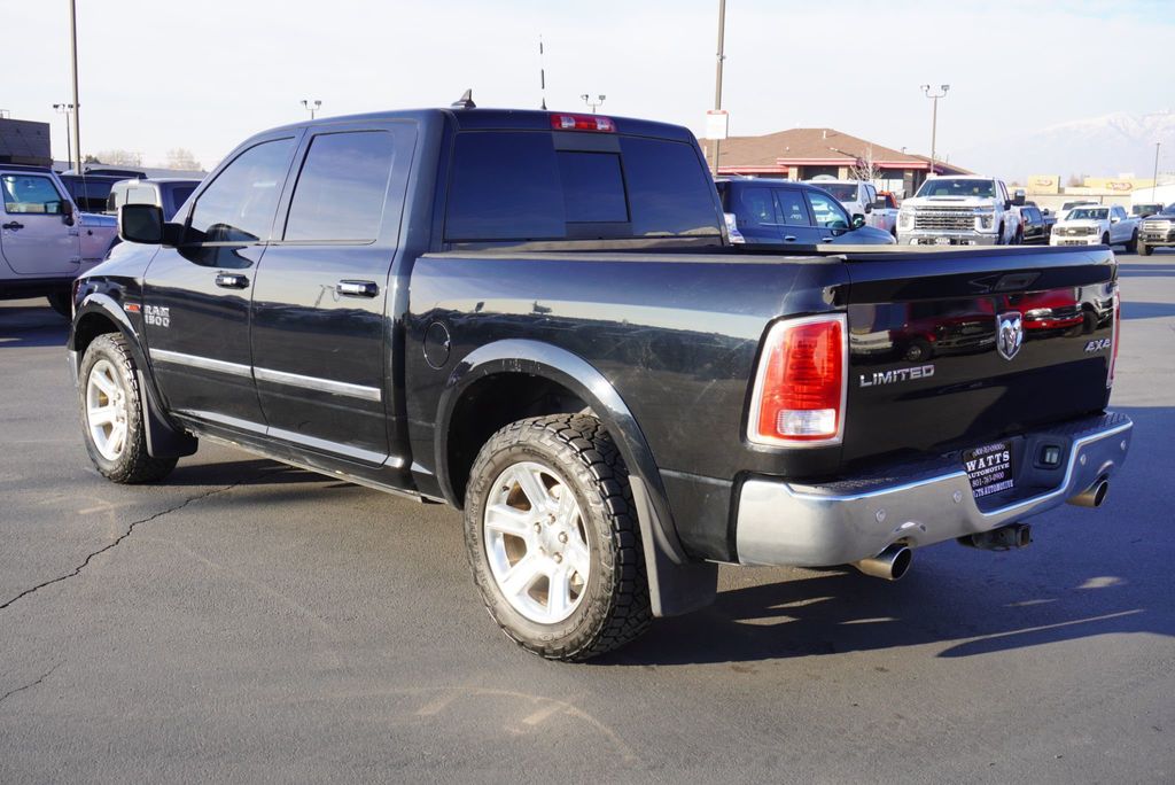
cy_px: 392
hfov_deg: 51.3
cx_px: 588
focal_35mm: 38
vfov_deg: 35.5
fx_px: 1225
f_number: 7.1
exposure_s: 1/100
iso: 100
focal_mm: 25
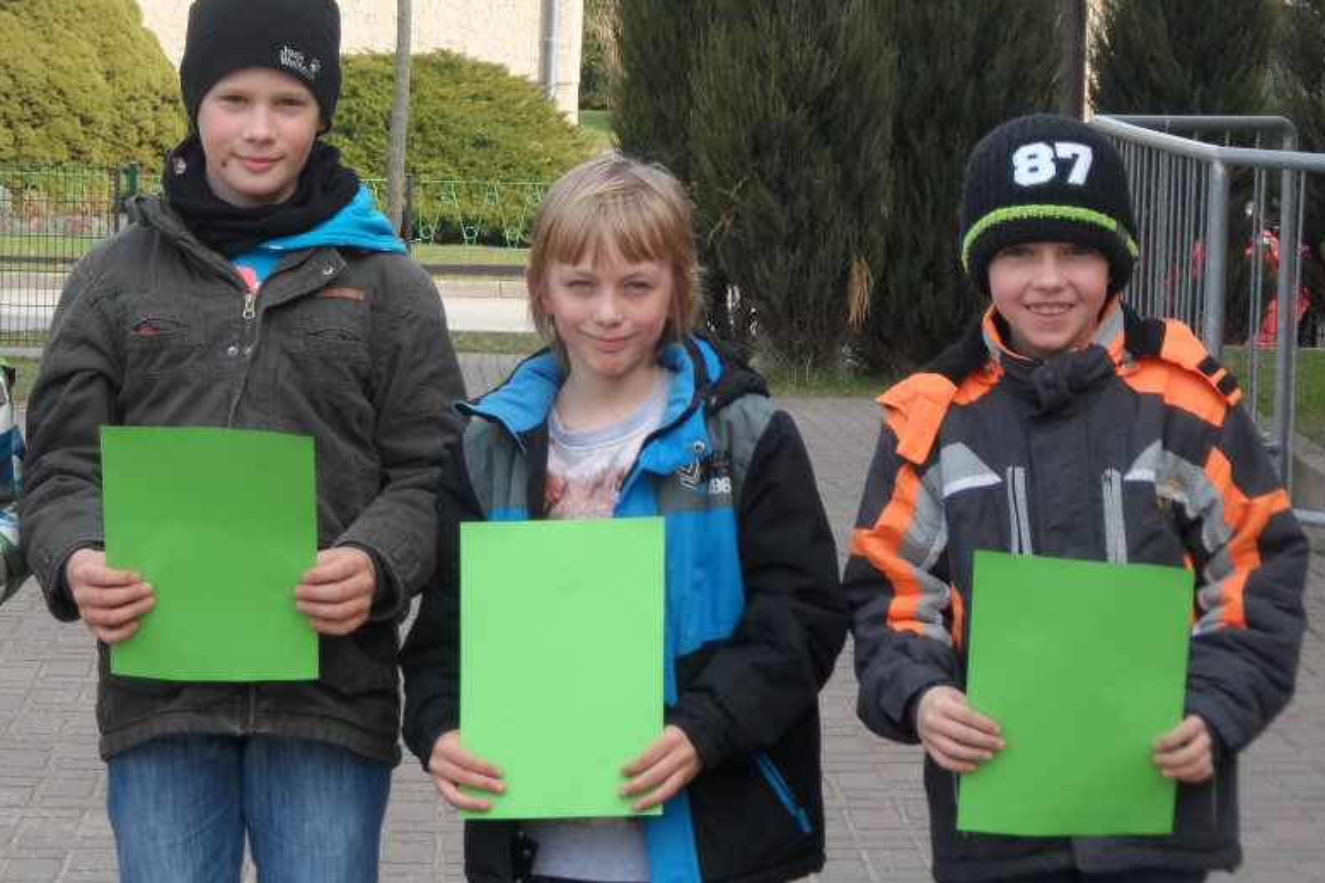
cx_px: 515
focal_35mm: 148
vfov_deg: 9.3
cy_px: 314
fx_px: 5447
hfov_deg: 13.9
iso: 80
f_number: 5.2
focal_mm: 19.8
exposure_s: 1/125
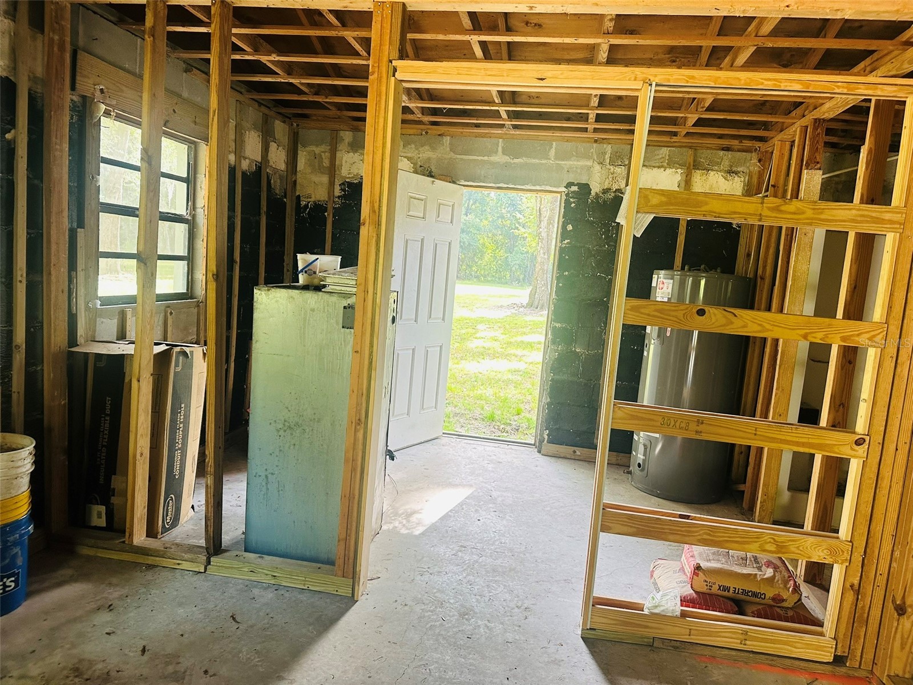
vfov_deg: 56.8
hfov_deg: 71.6
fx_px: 633
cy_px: 342
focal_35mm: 24
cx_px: 456
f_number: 1.78
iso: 160
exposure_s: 1/121
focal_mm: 6.86
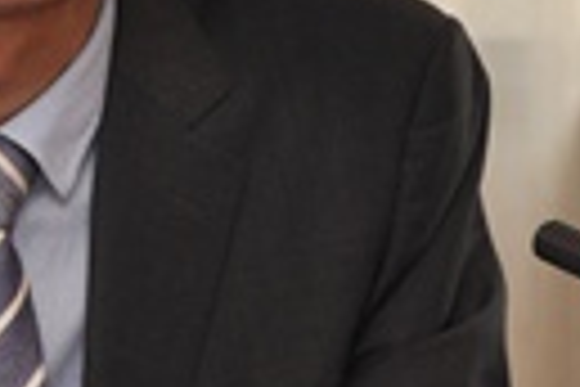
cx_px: -27
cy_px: 74
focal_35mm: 670
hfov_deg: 3.1
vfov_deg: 2.1
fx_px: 10796
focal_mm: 105
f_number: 5.6
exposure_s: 1/80
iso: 400
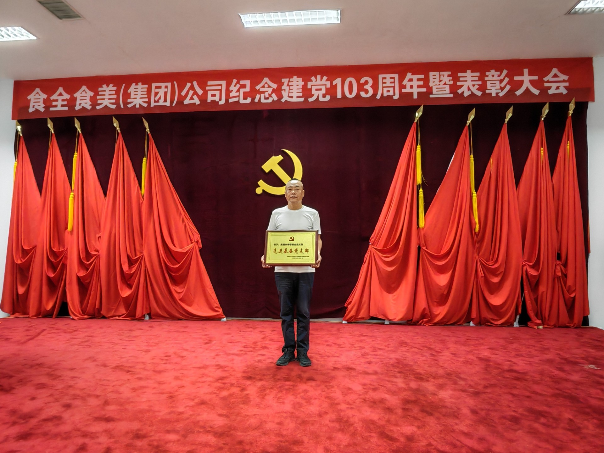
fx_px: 401
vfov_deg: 58.9
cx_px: 302
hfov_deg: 73.9
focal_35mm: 23
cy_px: 226
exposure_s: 1/14
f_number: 2.2
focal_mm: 1.96
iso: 400
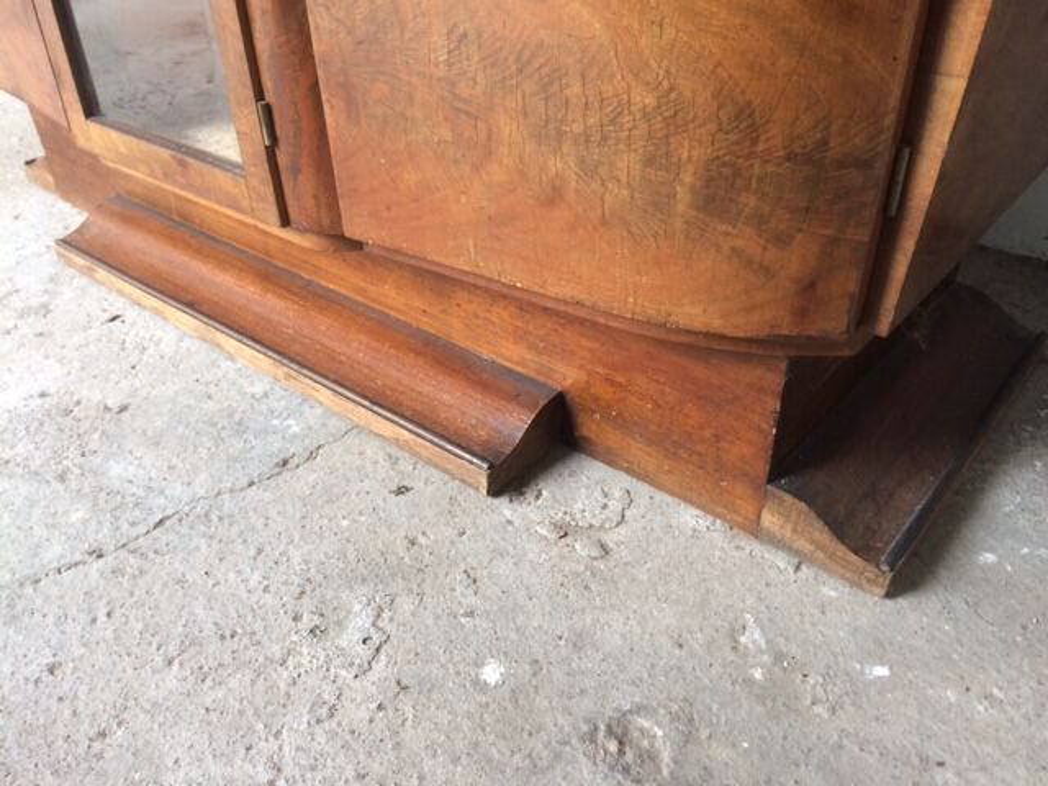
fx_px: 878
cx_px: 524
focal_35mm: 29
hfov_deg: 61.7
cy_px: 393
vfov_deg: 48.2
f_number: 2.2
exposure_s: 1/33
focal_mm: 4.15
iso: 100
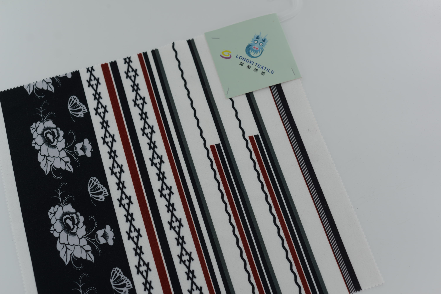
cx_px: 220
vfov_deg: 27.0
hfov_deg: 39.6
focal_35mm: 50
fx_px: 613
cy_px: 147
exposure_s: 1/320
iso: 100
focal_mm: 50
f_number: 3.5
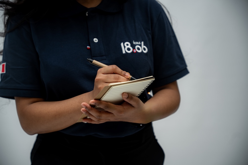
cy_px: 82
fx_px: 482
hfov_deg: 28.8
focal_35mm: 70
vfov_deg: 19.5
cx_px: 124
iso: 160
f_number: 3.5
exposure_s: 1/100
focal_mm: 70
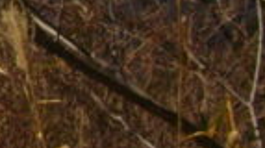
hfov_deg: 6.6
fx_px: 2028
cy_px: -150
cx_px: -604
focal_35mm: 289
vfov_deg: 4.1
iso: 100
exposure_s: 1/800
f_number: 5.6
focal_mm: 6.2
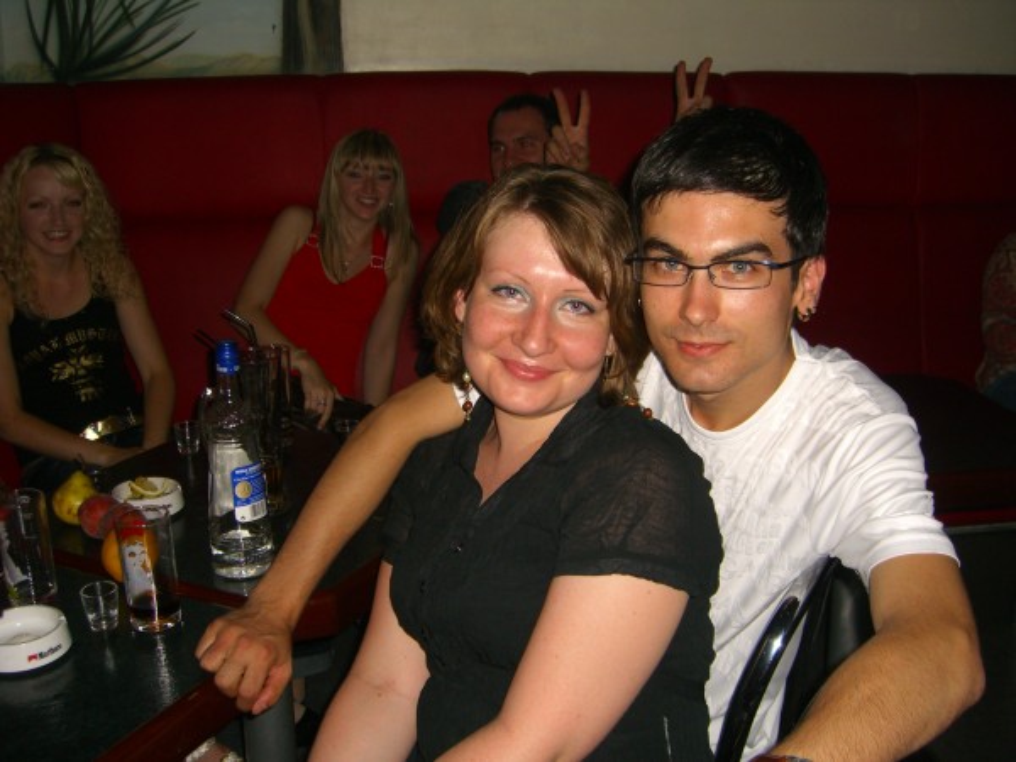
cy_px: 381
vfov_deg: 37.7
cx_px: 508
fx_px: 1115
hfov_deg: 49.0
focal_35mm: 38
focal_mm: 7.9
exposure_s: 1/60
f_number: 2.8
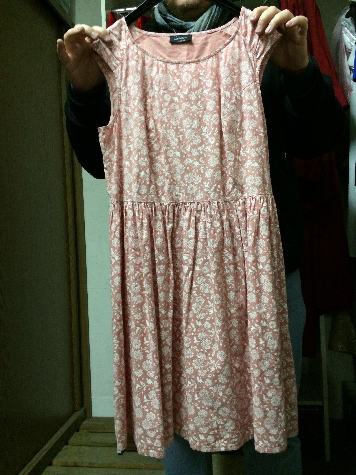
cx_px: 178
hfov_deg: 48.2
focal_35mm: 29
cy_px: 238
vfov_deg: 61.7
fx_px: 398
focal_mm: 4.15
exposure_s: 1/20
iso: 320
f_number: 2.2
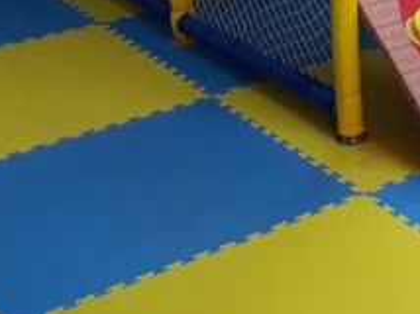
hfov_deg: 17.4
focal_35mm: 101
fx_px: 1224
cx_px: 644
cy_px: -263
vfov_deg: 13.1
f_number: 1.7
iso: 200
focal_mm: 3.71
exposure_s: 1/50
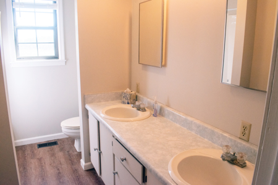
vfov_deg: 47.9
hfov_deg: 67.4
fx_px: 208
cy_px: 92
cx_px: 139
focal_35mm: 27
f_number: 11
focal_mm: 18
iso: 1000
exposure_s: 1/100
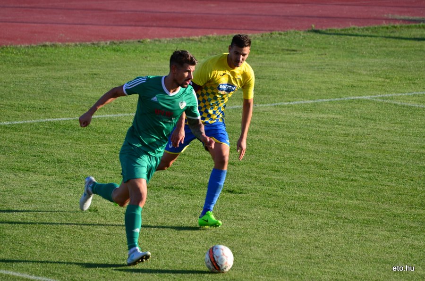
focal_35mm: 390
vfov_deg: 3.5
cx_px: 212
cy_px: 140
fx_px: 4594
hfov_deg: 5.3
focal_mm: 260
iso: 250
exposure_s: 1/640
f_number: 5.6
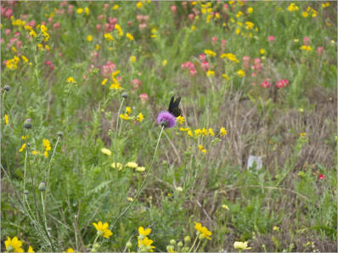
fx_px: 1171
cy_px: 126
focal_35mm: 120
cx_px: 169
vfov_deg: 12.3
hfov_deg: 16.4
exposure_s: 1/500
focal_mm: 60
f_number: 5.6
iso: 200
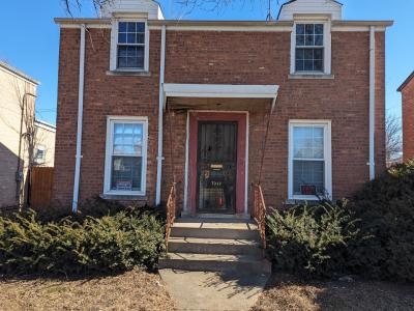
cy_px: 156
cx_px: 207
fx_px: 287
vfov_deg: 56.8
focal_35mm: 24
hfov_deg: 71.6
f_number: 1.85
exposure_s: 1/596
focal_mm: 6.81
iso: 33
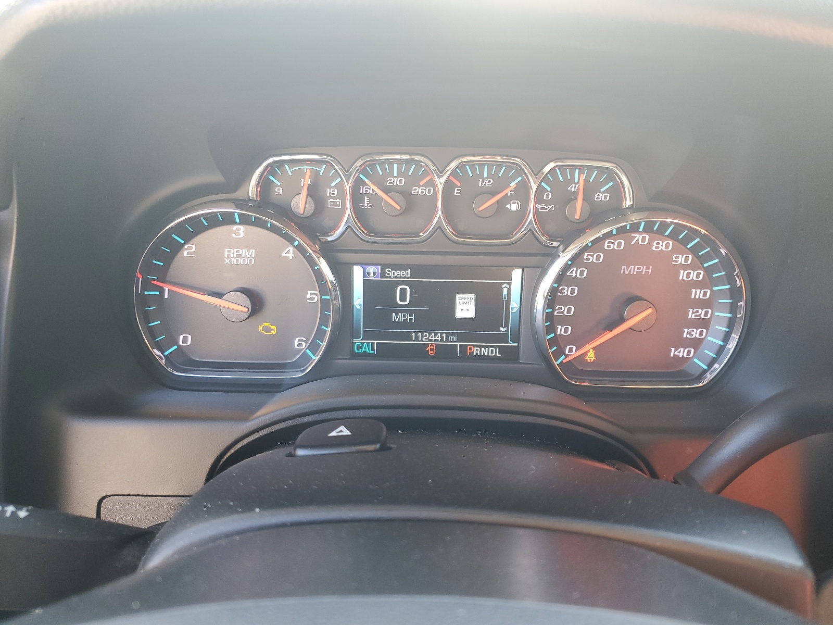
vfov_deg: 53.1
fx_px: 626
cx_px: 416
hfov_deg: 67.3
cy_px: 312
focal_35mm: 26
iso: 81
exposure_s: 1/60.2
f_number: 1.5
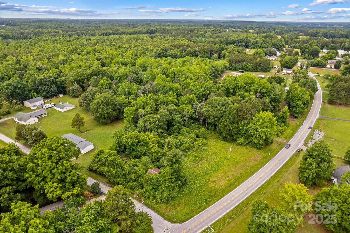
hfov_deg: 78.6
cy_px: 116
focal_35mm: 22
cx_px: 175
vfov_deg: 57.2
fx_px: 214
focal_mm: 8.38
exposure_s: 1/500
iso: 110
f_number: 2.8
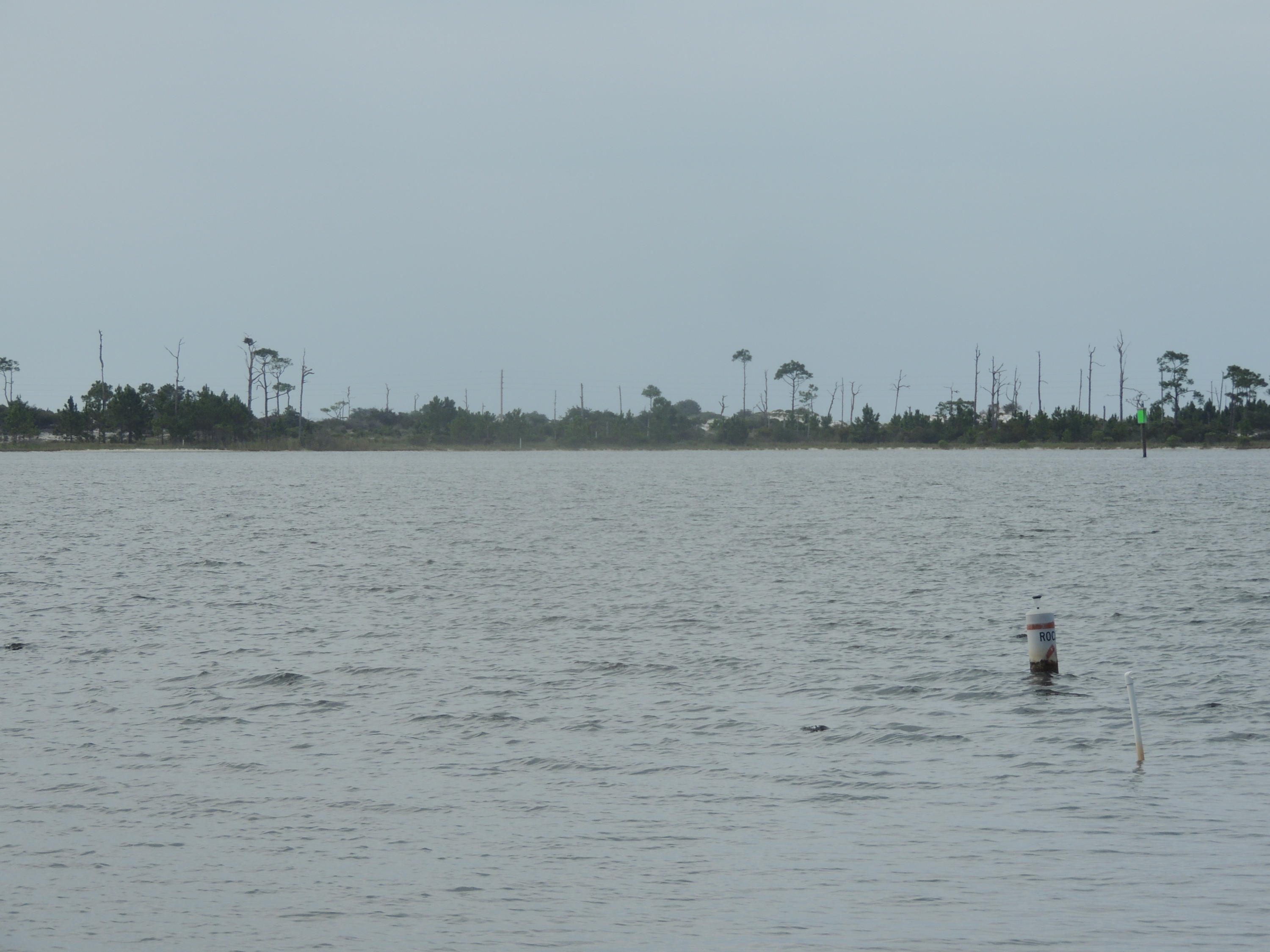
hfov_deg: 11.6
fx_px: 6237
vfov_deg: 8.7
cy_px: 476
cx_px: 635
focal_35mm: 170
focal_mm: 30.3
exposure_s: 1/800
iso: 100
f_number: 4.5
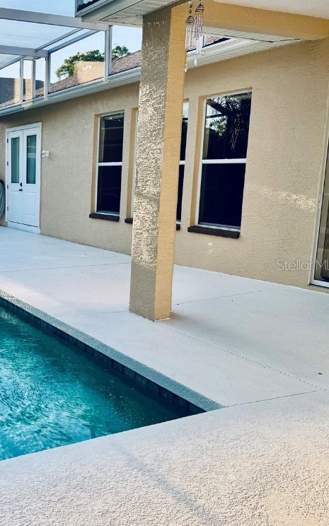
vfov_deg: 55.3
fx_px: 502
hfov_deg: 32.6
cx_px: -19
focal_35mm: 35
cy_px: 264
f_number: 1.78
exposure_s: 1/671
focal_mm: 6.76
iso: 80
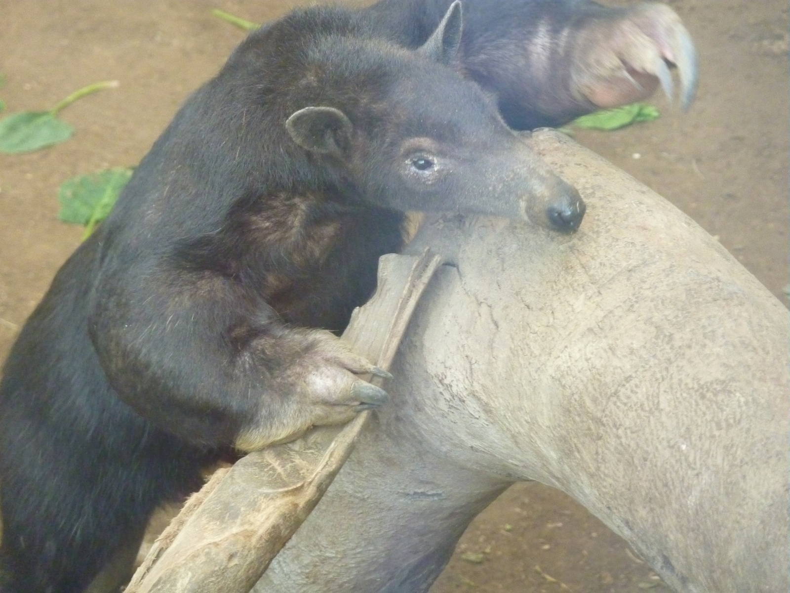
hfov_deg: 9.4
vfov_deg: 7.1
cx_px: 395
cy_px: 296
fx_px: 4793
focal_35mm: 210
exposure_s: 1/160
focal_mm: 34.4
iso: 800
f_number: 4.6
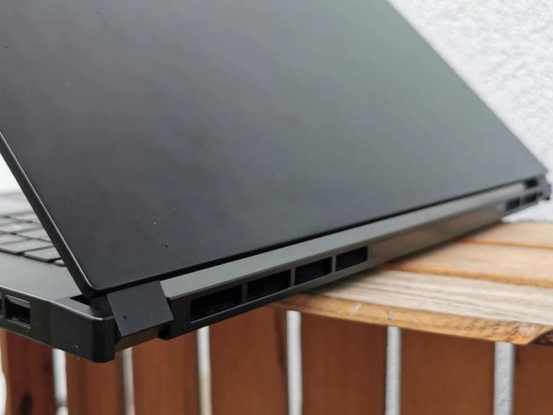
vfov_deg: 34.3
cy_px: 208
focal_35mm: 42
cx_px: 276
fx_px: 671
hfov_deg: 44.8
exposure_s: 1/100
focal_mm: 5.56
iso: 100
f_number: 1.6
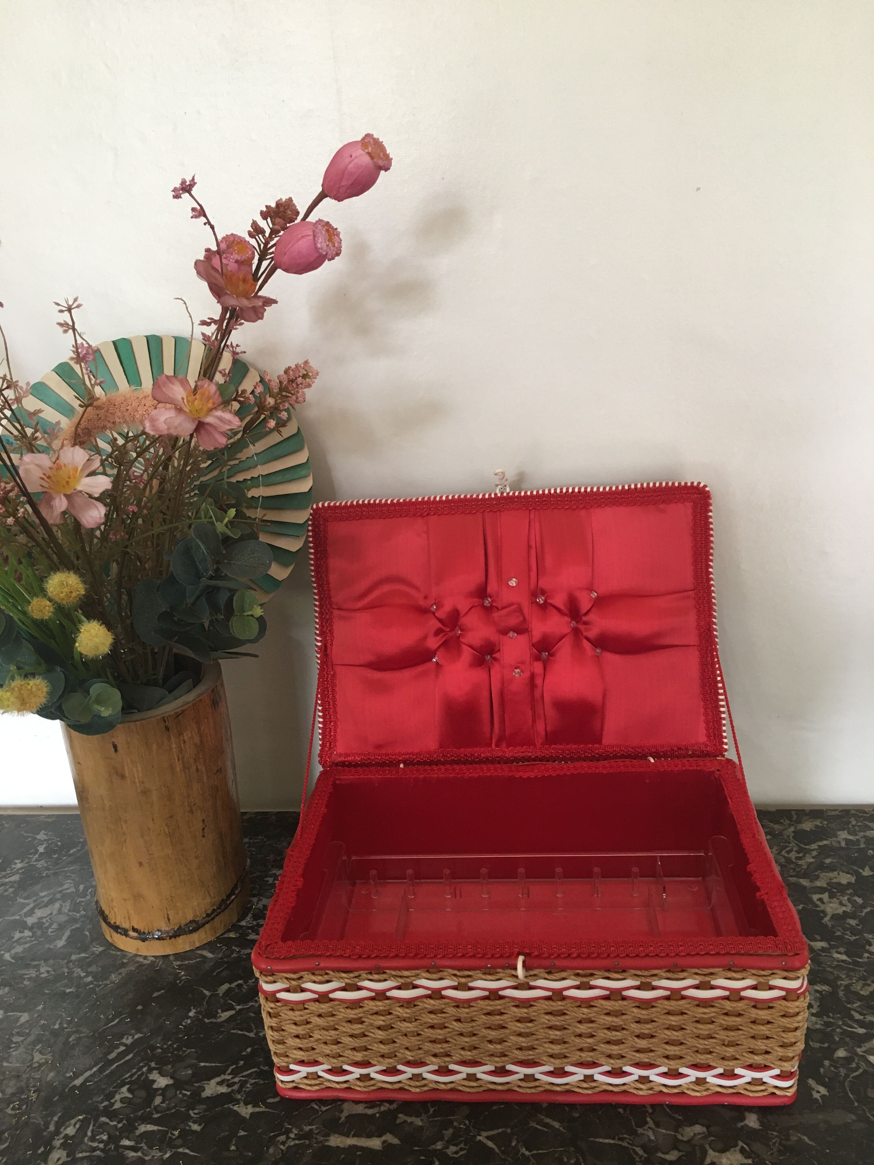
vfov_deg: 61.7
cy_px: 582
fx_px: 976
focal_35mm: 29
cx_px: 437
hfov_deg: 48.2
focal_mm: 4.15
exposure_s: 1/33
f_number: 2.2
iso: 125
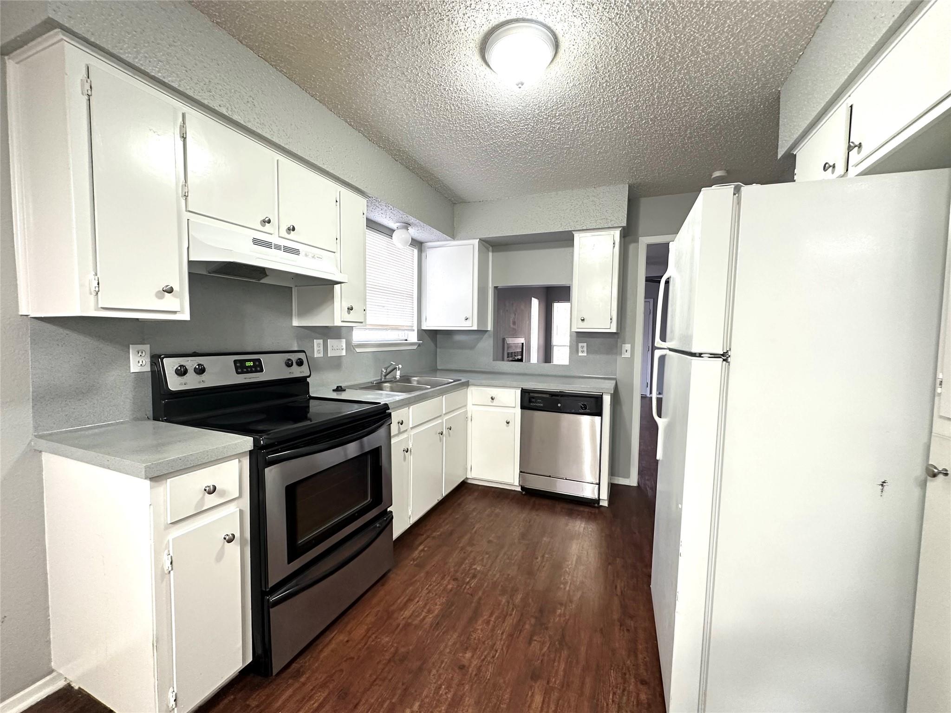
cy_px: 356
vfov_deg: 85.7
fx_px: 385
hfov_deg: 102.1
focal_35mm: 14
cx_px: 476
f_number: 2.2
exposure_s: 1/60
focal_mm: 2.22
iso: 250
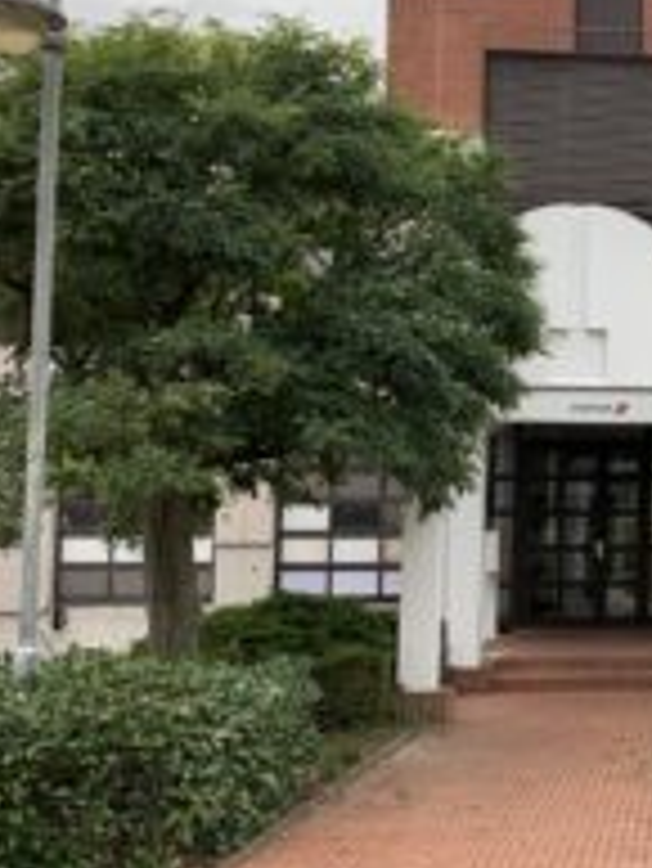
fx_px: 1555
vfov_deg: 31.2
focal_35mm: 62
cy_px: 430
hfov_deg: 21.4
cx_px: 854
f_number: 1.8
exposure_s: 1/360
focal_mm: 4.25
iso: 25
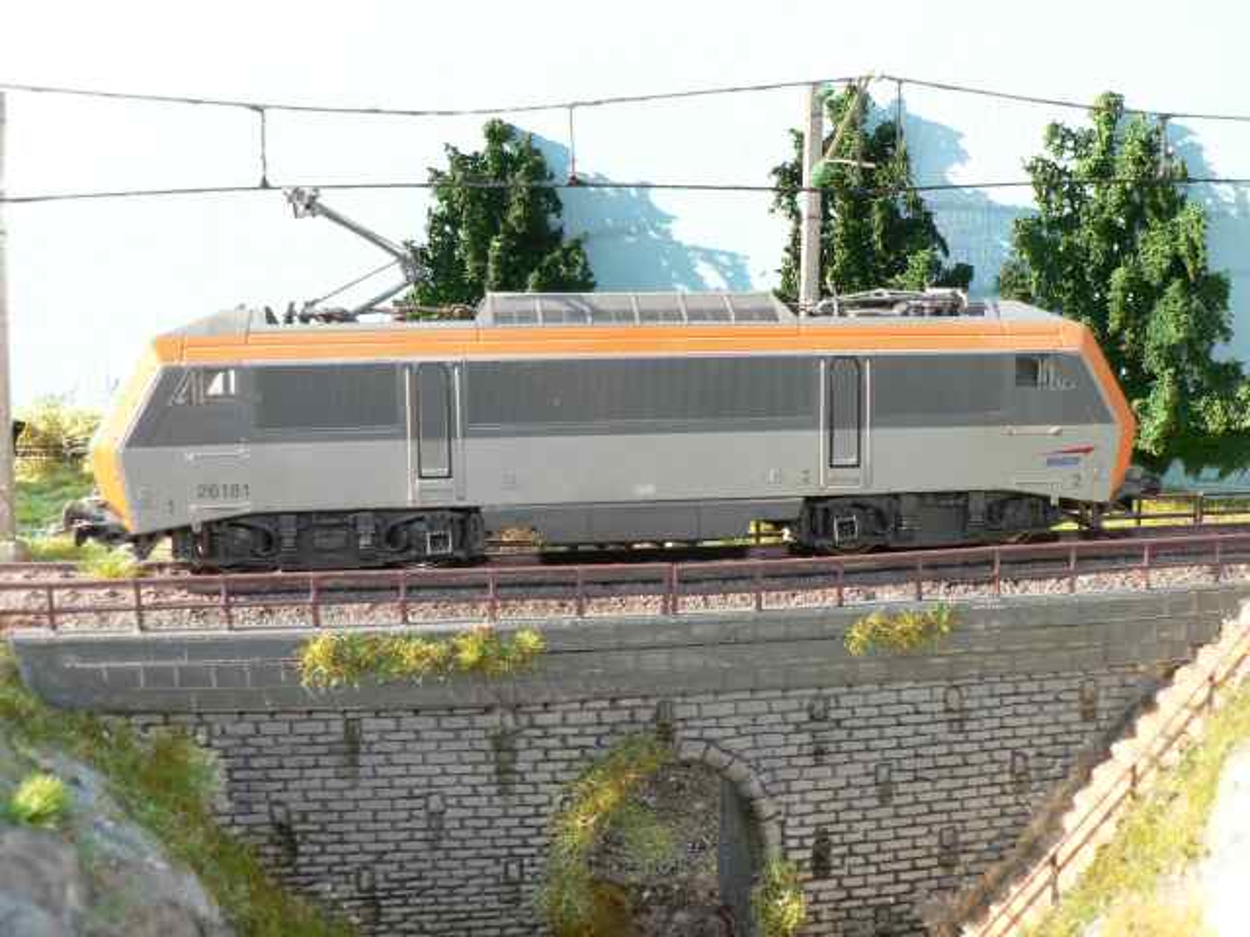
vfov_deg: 39.7
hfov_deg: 51.4
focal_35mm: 36
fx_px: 1300
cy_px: 468
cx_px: 625
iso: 80
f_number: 4
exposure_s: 1/160
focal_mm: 6
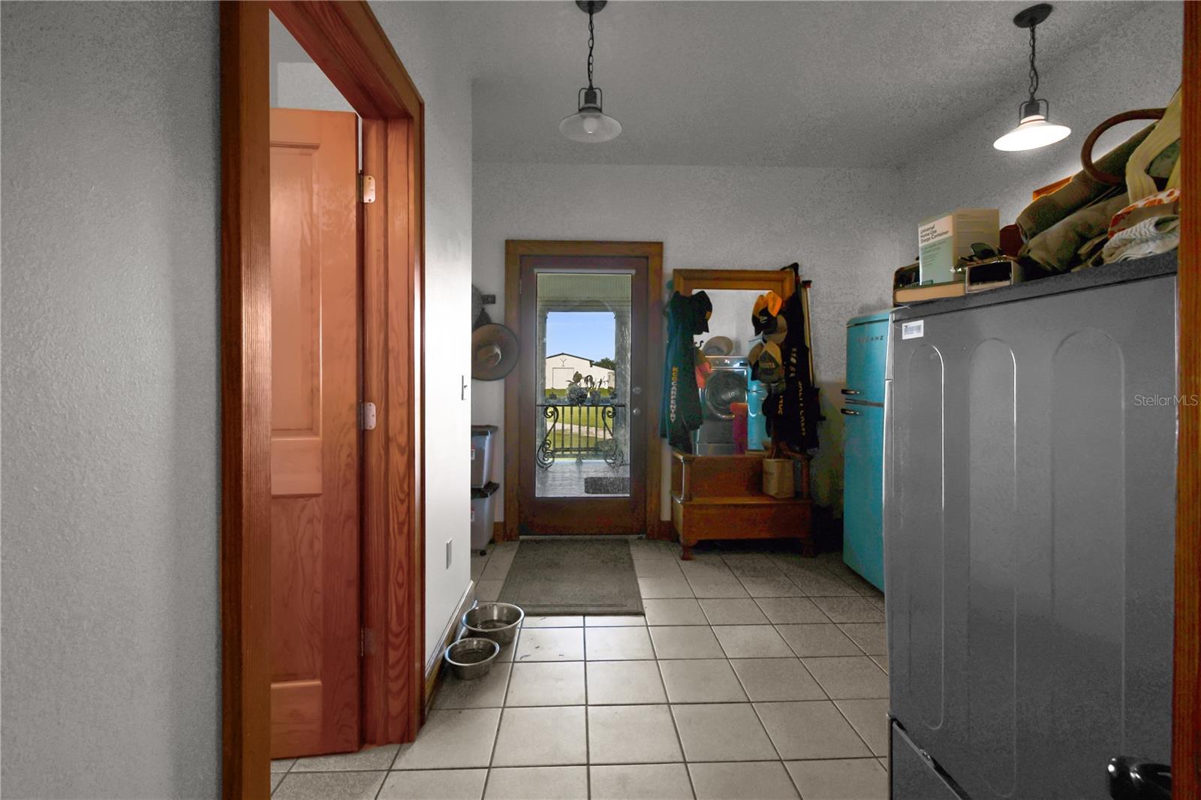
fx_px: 500
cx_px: 600
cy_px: 400
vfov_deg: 77.3
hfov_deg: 100.4
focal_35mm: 15
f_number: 7.1
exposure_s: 1/60
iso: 100
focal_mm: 10
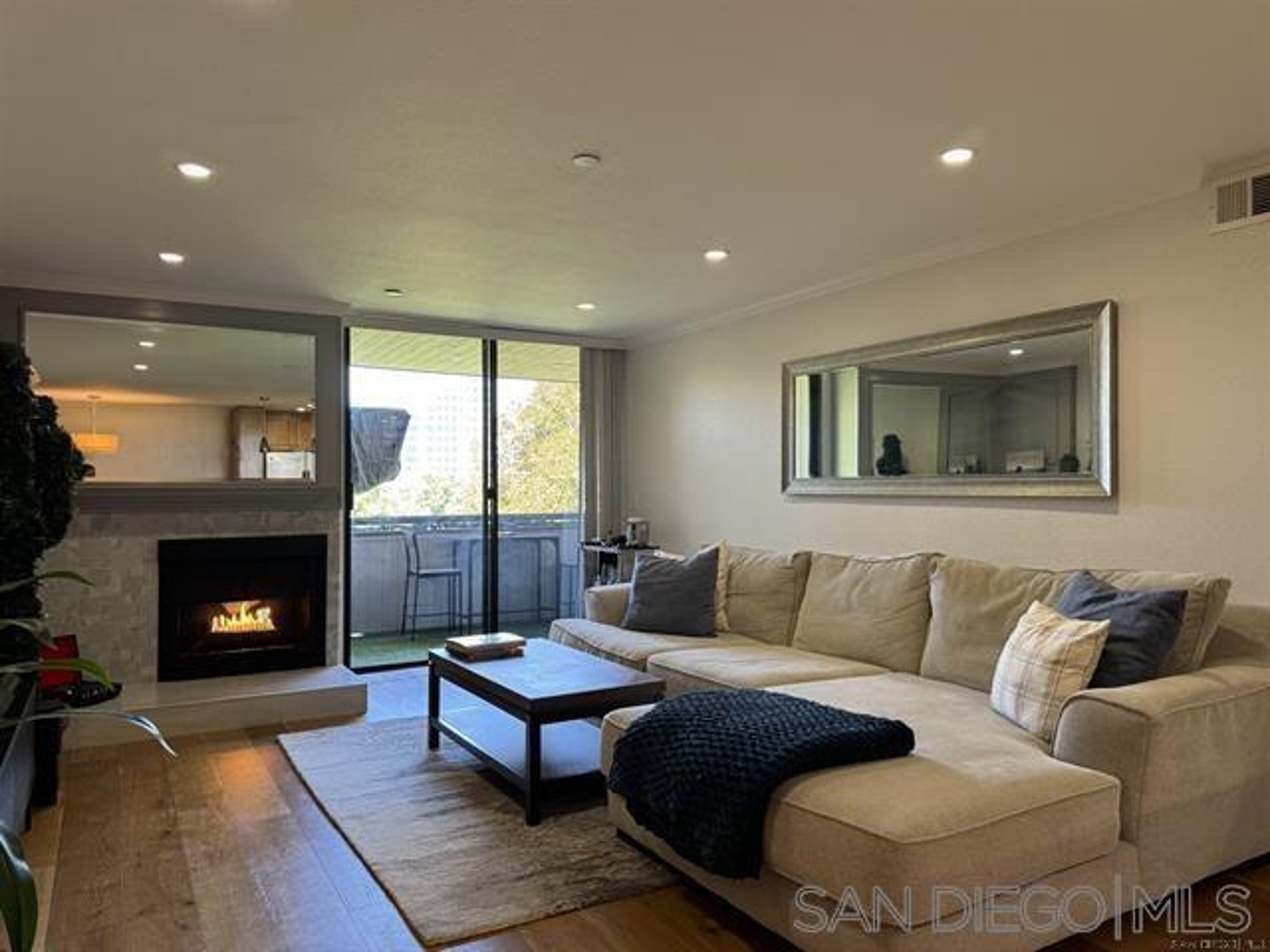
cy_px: 476
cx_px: 635
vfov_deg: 56.8
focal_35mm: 24
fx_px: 881
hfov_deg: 71.6
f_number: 1.78
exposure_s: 1/60
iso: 125
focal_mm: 6.76
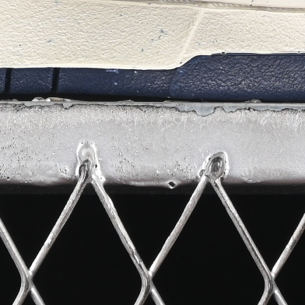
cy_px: -346
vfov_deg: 3.8
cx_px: 180
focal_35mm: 453
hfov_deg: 3.9
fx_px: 4516
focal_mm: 50
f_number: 6.3
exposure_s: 1/60
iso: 160
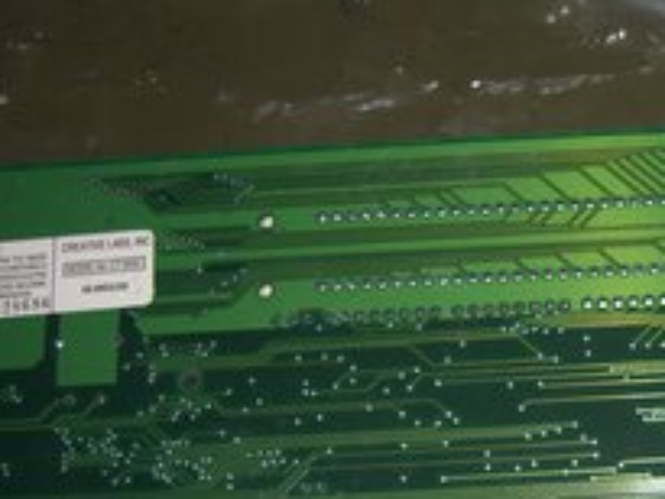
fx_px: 1422
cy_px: 431
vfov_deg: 19.6
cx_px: 597
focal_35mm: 74
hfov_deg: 25.5
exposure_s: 1/60
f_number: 2.8
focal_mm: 7.9
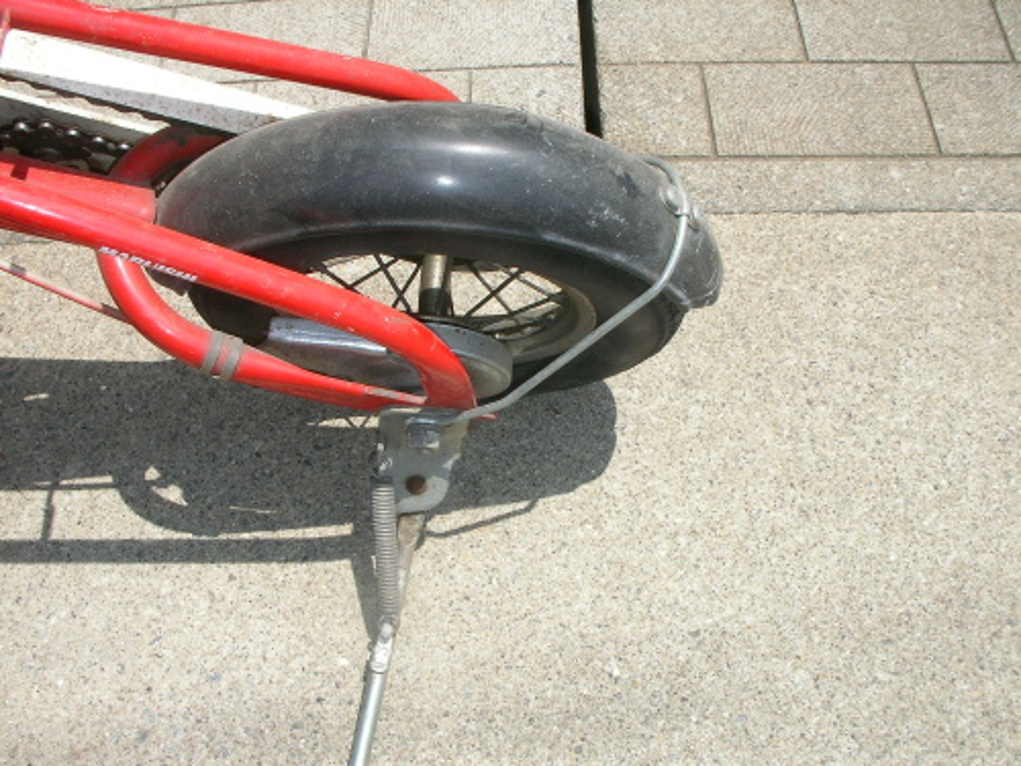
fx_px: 1121
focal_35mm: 38
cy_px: 383
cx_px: 510
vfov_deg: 37.7
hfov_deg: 49.0
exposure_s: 1/252
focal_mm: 6.3
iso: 71
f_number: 5.6
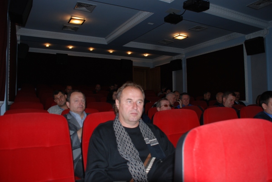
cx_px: 136
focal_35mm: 30
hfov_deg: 61.9
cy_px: 91
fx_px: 227
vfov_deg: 43.7
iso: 200
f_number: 3.8
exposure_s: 1/60
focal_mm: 20
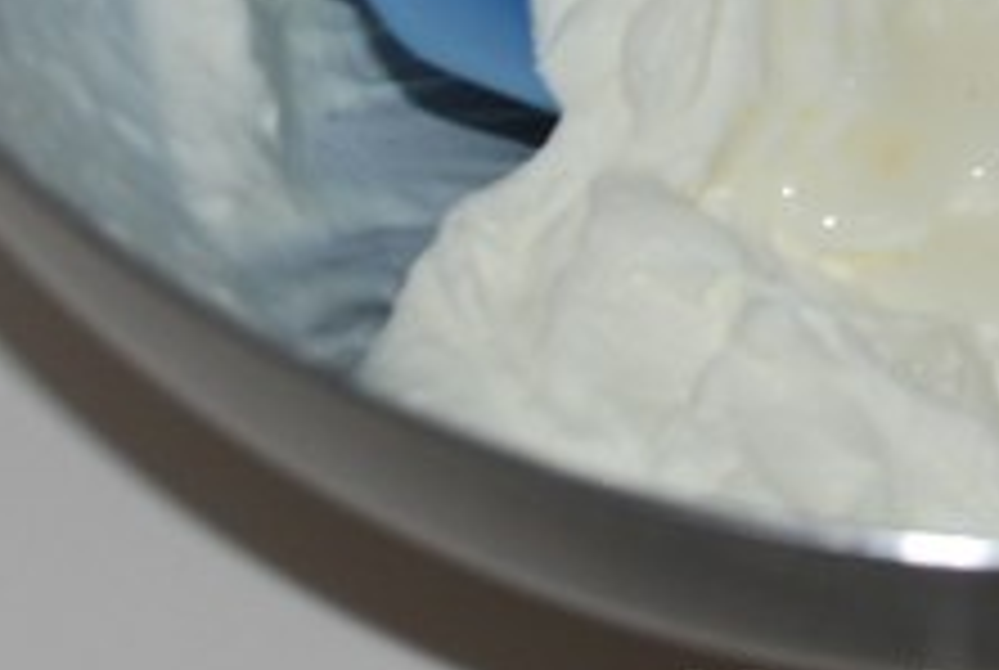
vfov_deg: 7.2
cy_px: -414
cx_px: 1143
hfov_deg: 10.7
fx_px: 5250
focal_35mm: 189
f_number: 4.5
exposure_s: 1/60
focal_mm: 35
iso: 160
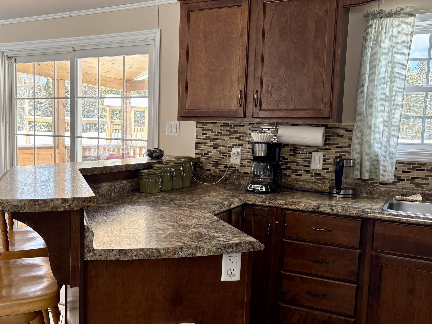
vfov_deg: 44.1
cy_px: 174
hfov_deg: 56.5
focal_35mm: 32
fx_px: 399
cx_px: 177
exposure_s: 1/241
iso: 80
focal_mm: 5.96
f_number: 1.6
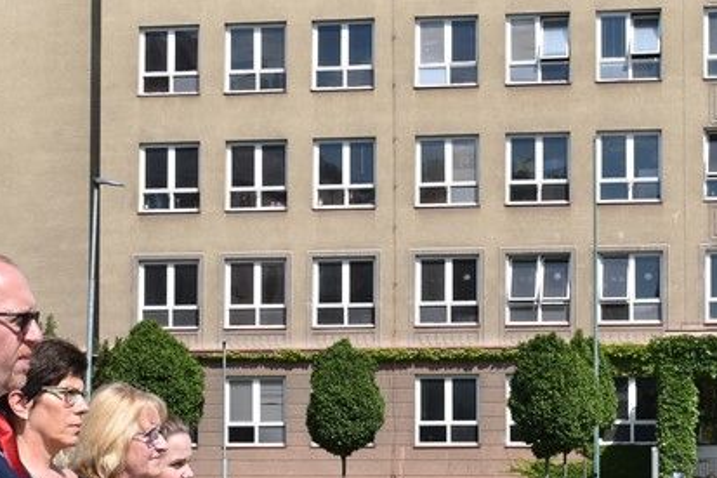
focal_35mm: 119
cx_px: 462
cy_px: 329
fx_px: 2369
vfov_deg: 11.5
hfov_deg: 17.2
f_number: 9
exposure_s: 1/320
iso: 100
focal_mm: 32
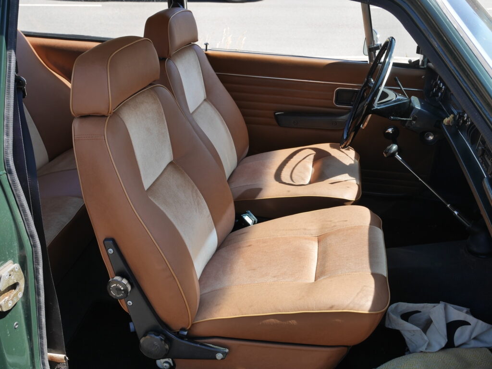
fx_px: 569
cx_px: 246
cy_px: 184
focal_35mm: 40
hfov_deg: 46.8
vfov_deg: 36.0
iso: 200
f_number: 6.3
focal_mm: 20
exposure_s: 1/200
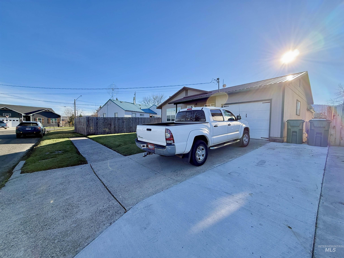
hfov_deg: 102.1
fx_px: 139
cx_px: 172
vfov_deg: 85.7
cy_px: 129
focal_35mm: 14
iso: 50
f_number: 2.2
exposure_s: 1/1189
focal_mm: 2.22
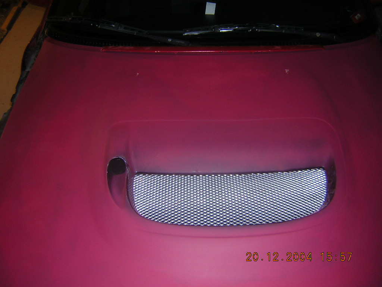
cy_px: 144
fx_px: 397
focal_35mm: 36
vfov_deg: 39.7
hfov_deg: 51.4
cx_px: 191
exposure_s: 1/60.1
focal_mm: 4.7
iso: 100
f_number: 2.6
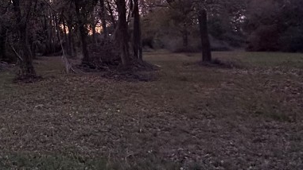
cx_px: -27
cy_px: -14
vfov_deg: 26.8
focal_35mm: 41
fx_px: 329
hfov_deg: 40.4
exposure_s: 1/60
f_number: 2.2
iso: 500
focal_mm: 2.22
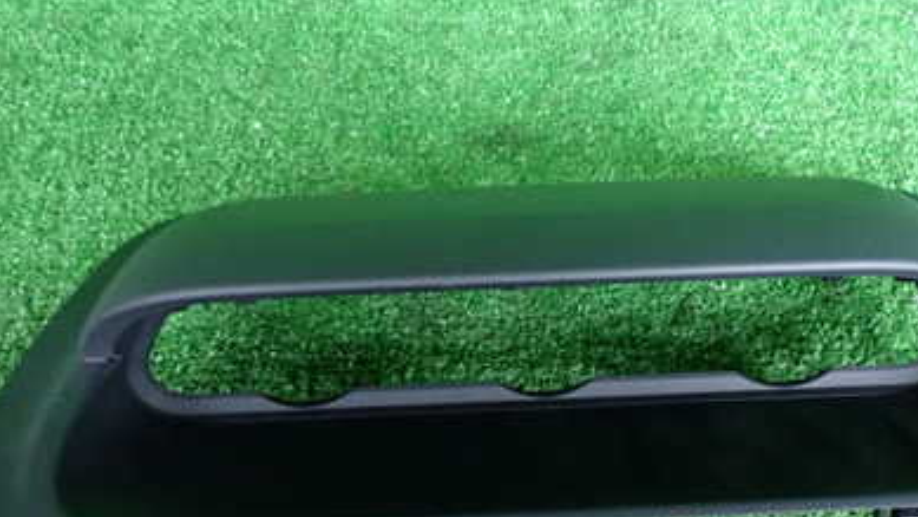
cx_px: 547
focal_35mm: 42
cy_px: 373
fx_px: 1023
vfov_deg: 28.0
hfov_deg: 48.1
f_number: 2
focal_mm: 4.5
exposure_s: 1/25
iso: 800
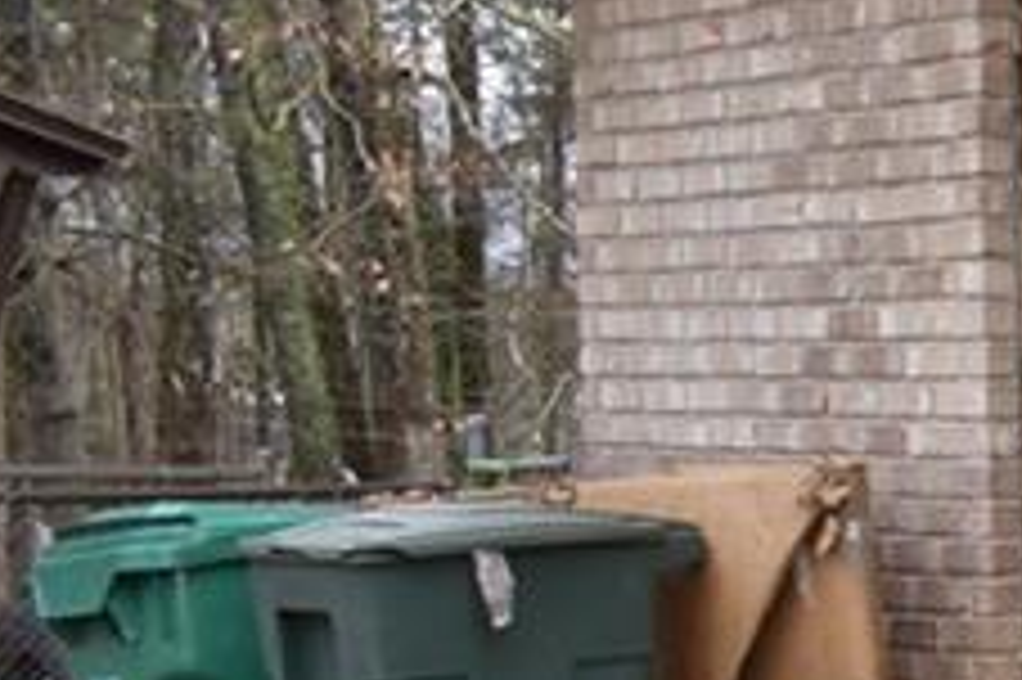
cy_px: 838
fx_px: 3461
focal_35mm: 122
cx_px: 2161
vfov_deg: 11.0
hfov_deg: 13.8
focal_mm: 18
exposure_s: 1/60
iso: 110
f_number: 3.5
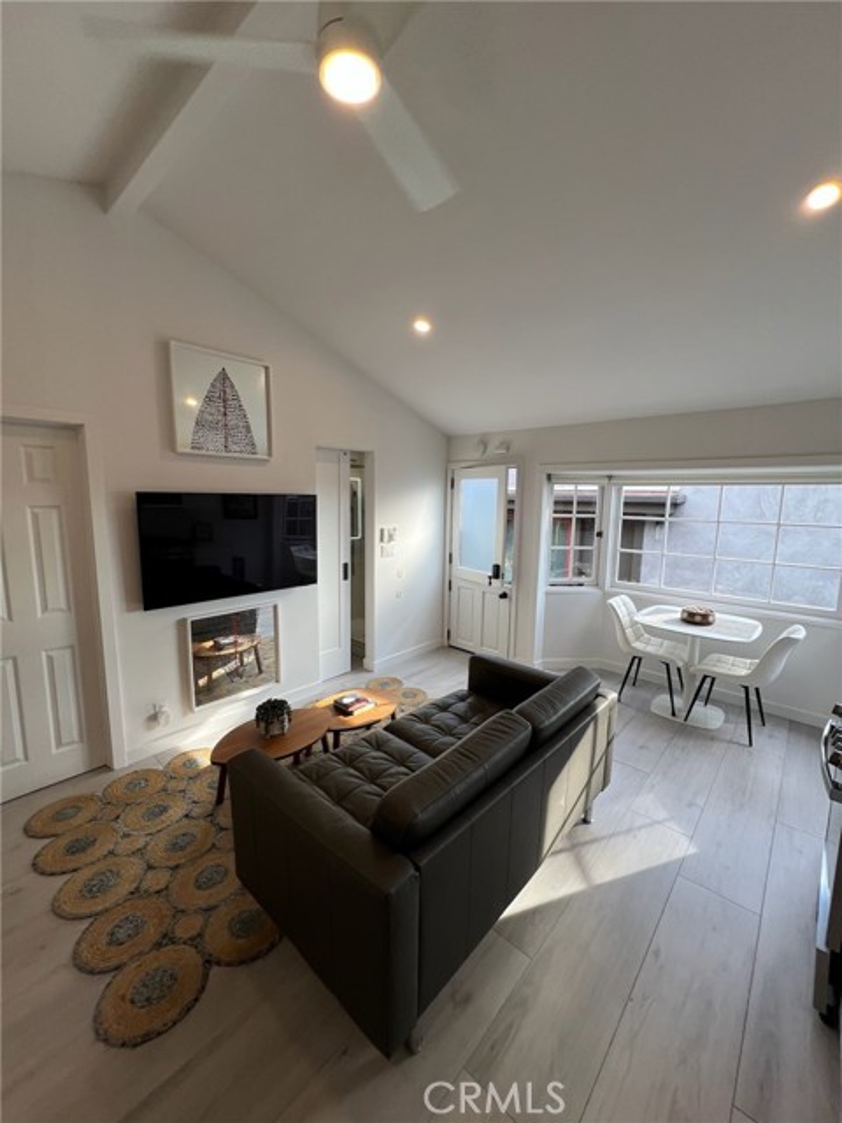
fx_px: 422
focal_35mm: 13
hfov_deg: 89.9
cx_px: 421
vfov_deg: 106.2
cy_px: 562
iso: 40
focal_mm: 1.57
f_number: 1.8
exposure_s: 1/120
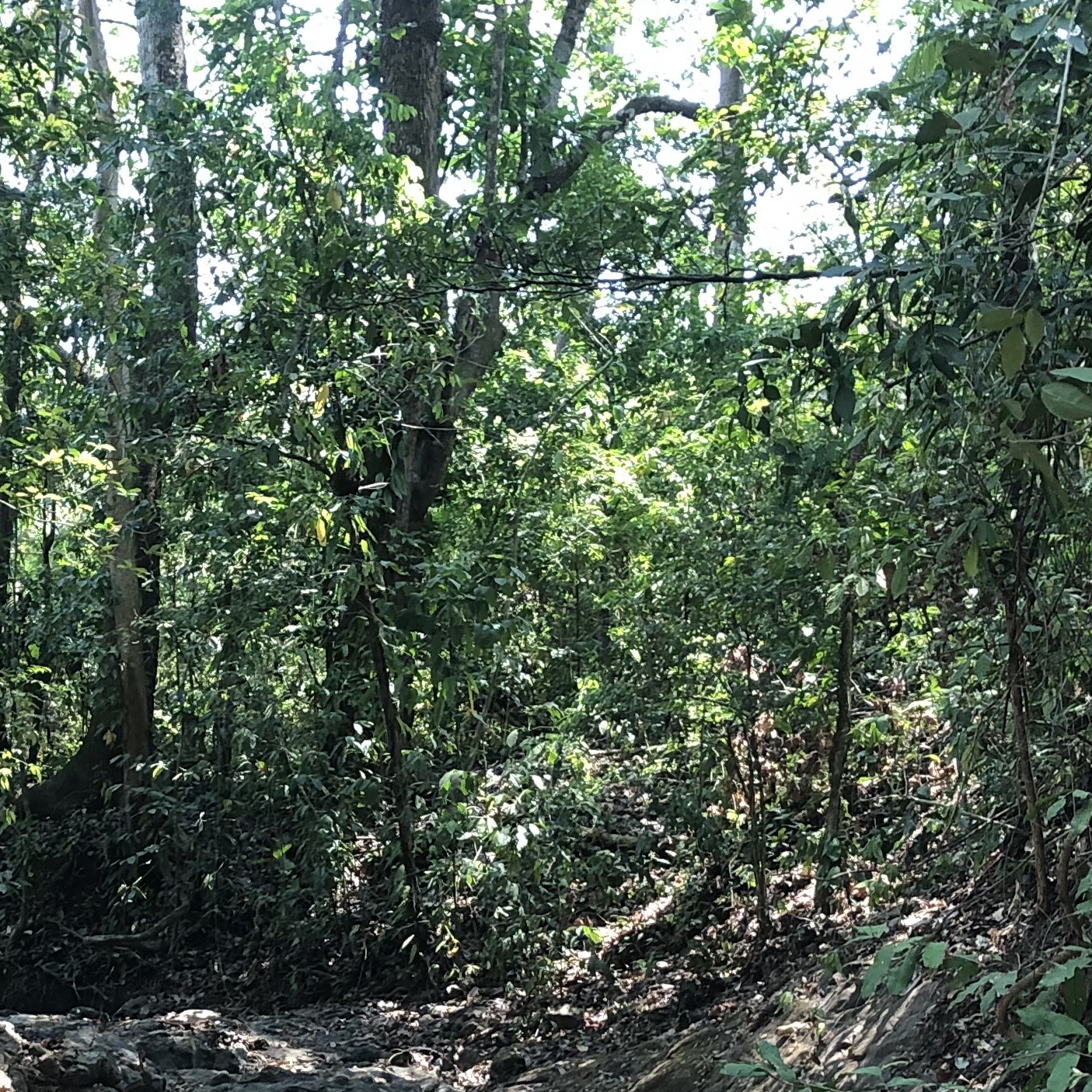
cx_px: 180
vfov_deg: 24.0
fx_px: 2534
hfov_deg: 23.9
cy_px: 868
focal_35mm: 71
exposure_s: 1/40
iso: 20
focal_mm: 4
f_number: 1.8
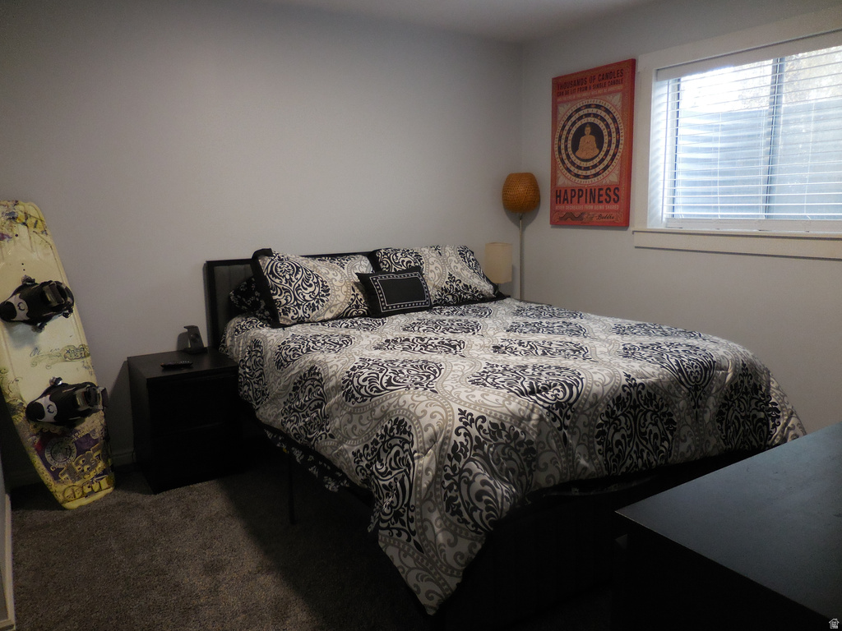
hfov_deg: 69.4
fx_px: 608
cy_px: 316
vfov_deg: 54.9
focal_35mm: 25
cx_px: 421
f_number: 3.3
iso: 280
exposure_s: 1/30
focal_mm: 4.5
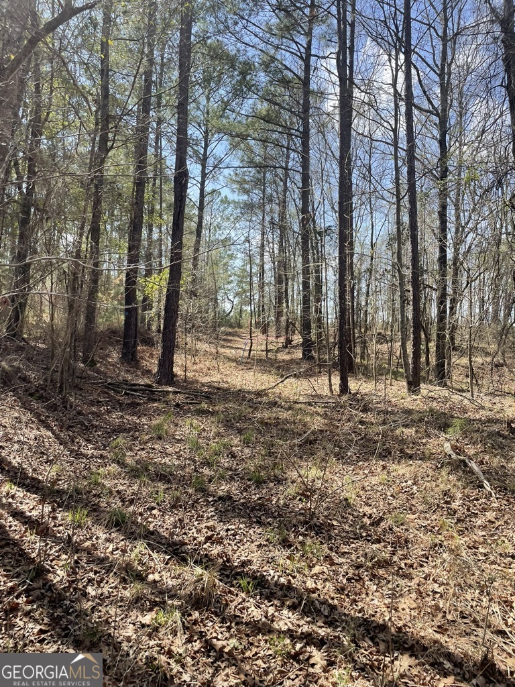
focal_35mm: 26
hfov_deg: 53.1
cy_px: 344
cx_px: 258
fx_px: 516
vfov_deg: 67.3
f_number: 1.6
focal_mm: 4.2
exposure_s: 1/940
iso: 32
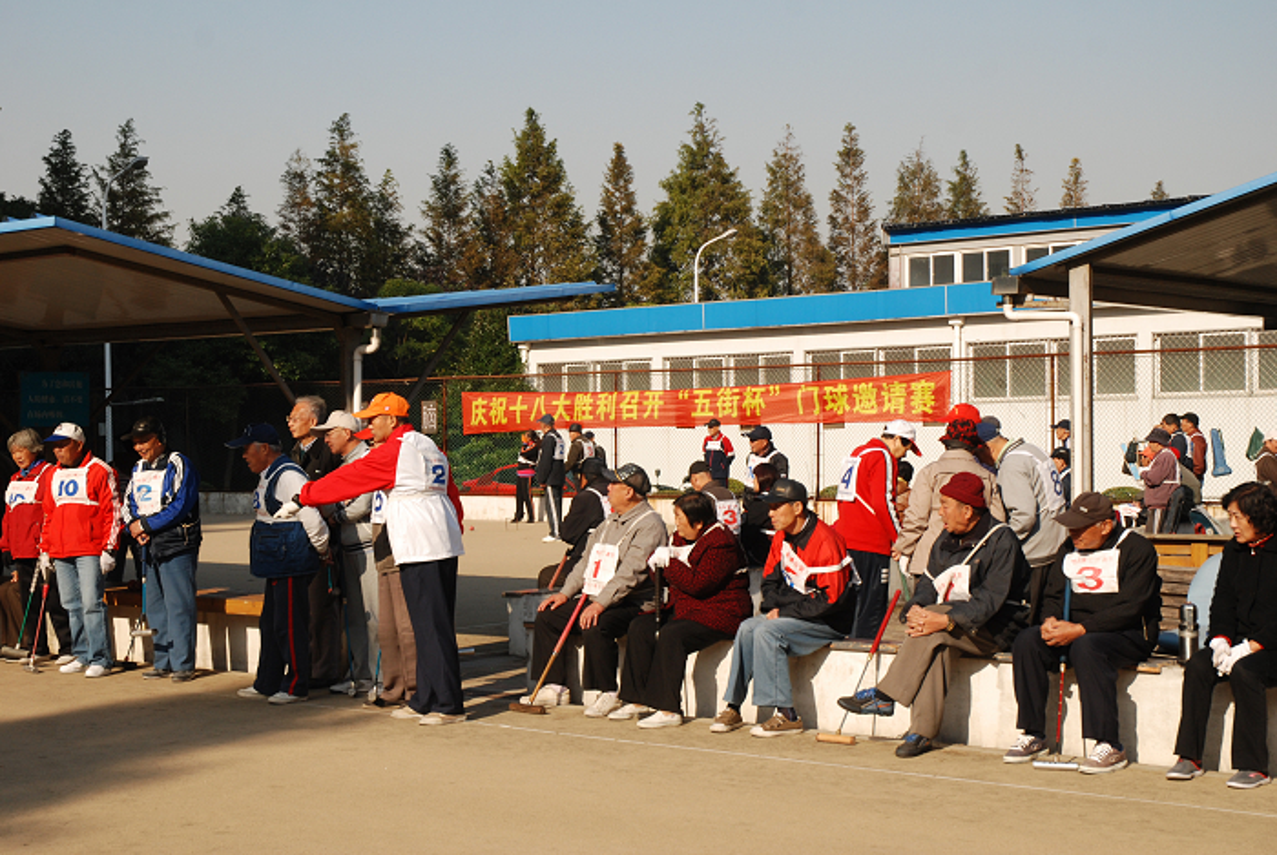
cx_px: 638
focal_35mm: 52
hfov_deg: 37.8
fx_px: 1865
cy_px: 428
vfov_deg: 25.8
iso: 200
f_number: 7.1
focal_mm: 35
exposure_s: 1/500
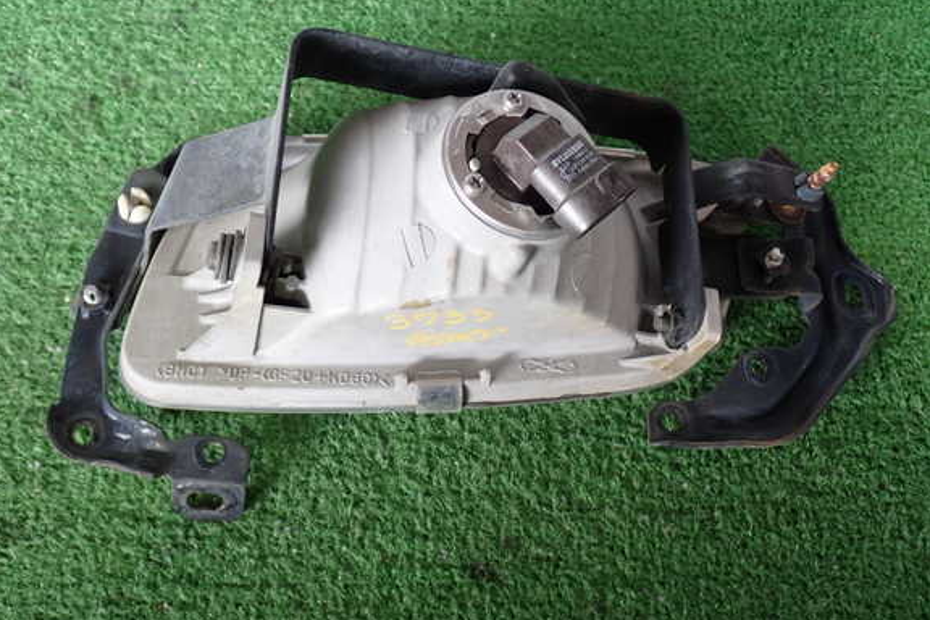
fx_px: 1007
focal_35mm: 39
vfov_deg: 34.2
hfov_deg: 49.5
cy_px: 305
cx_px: 450
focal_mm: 6.37
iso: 200
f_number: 2.5
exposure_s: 1/40
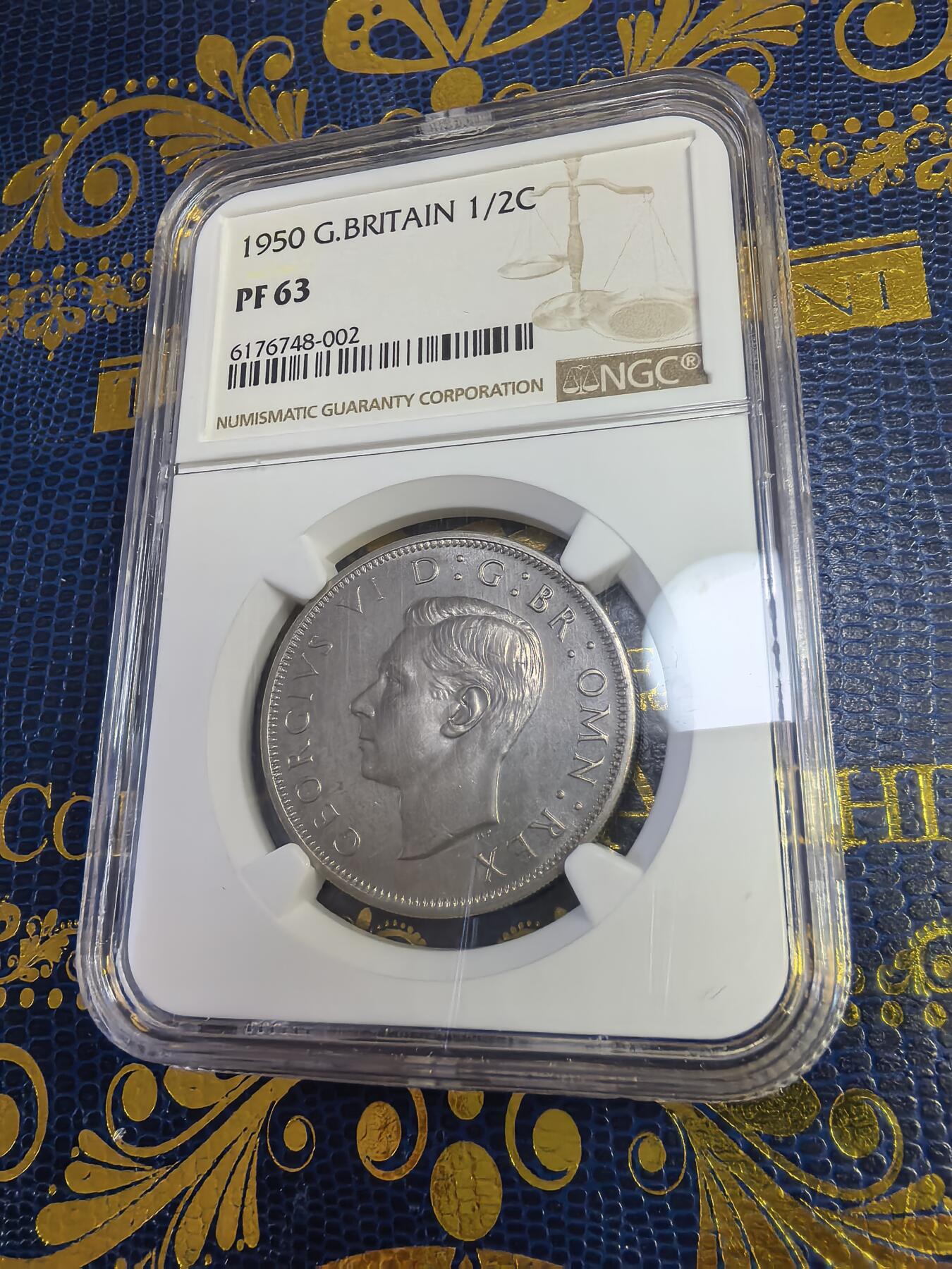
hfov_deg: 56.8
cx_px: 476
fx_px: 880
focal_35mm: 24
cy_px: 634
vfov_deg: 71.6
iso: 100
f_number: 2.2
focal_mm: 1.68
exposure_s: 1/50
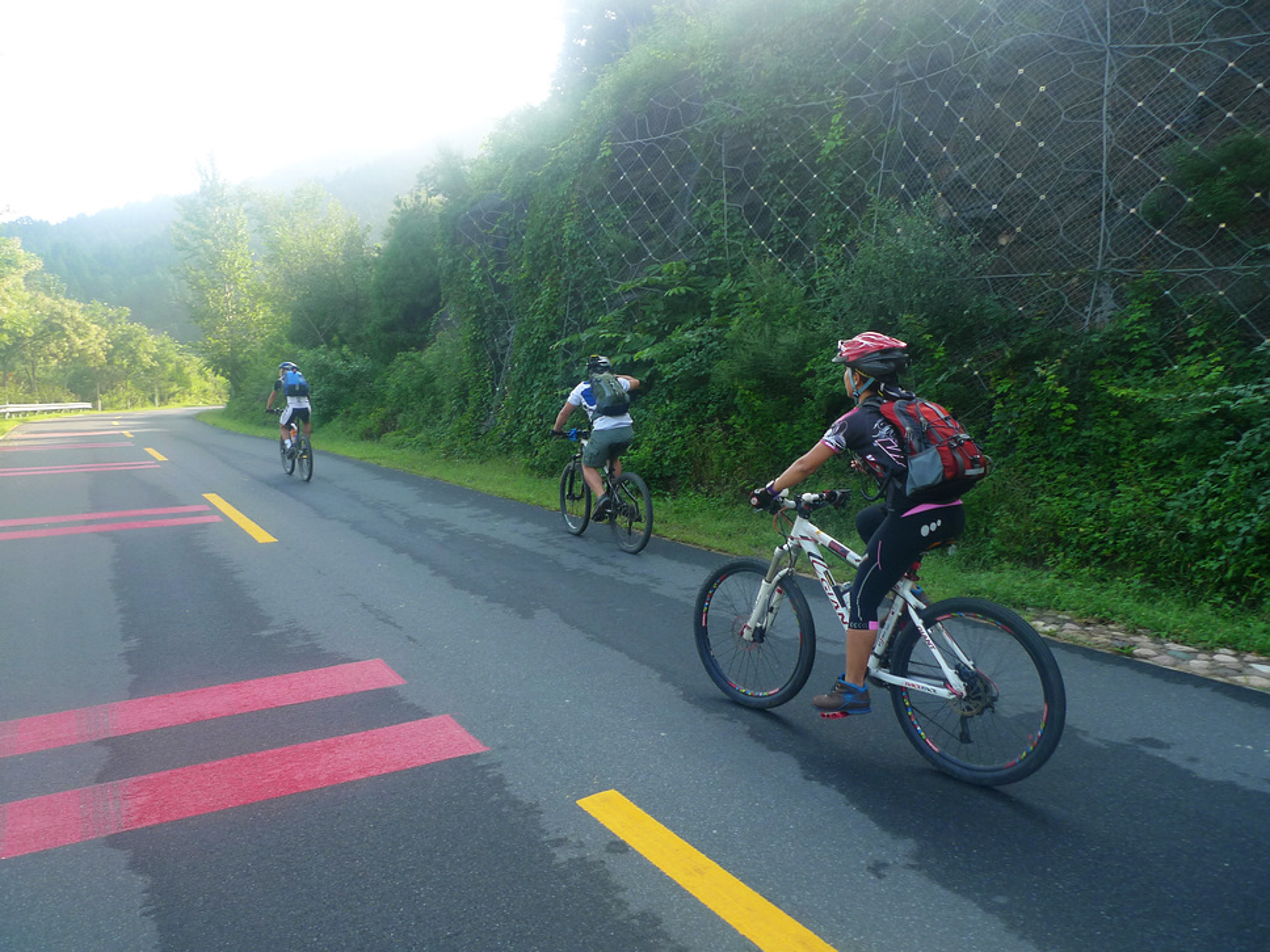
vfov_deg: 56.8
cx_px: 635
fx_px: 881
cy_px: 476
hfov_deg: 71.6
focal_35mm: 24
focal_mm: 5.1
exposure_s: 1/200
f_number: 2.8
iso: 80
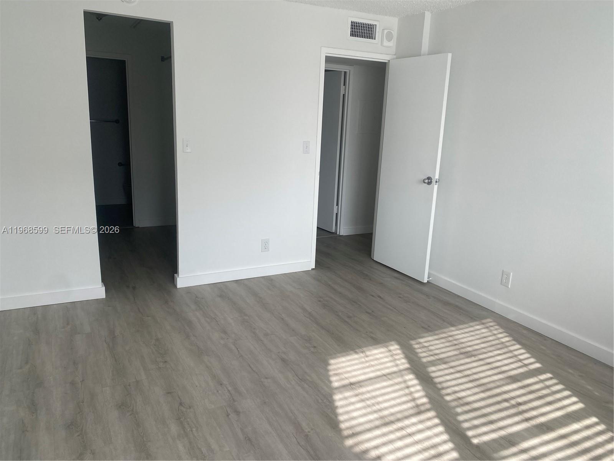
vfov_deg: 53.1
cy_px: 230
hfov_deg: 67.3
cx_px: 307
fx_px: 461
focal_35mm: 26
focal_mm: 4.25
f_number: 1.8
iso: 32
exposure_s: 1/616
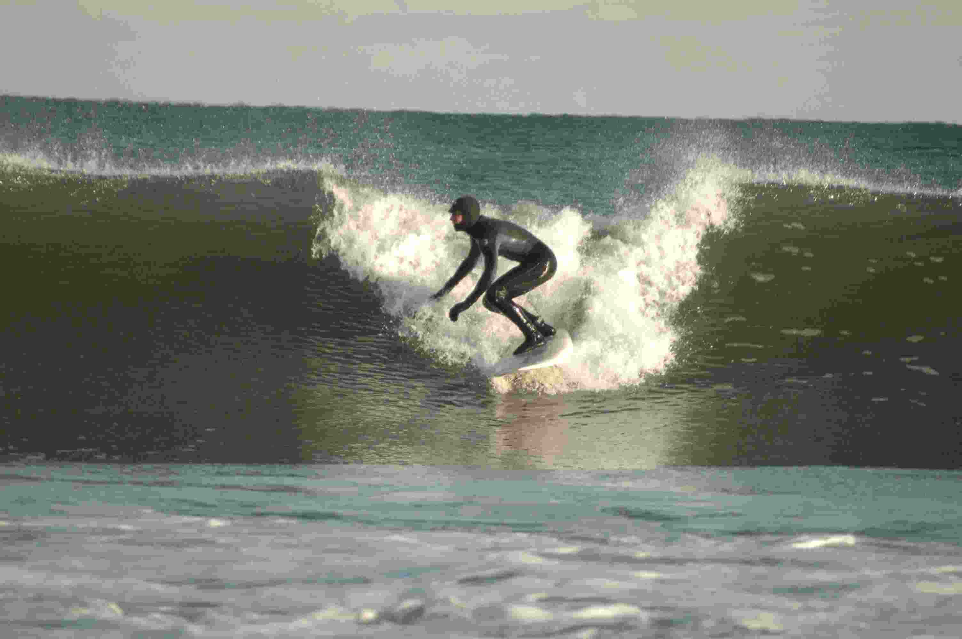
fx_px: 12014
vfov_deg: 3.0
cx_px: 481
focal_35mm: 450
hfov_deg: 4.6
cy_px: 320
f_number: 6
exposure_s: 1/1600
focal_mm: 300
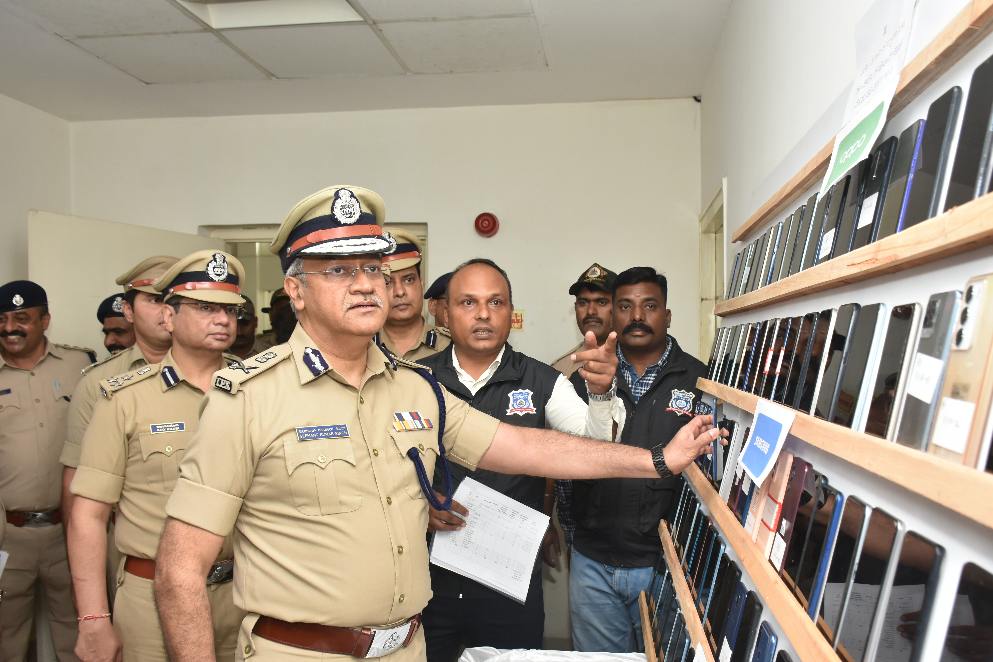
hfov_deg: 60.2
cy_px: 374
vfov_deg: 42.2
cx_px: 523
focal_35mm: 31
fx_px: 855
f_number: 5.6
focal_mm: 18
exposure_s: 1/125
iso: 400
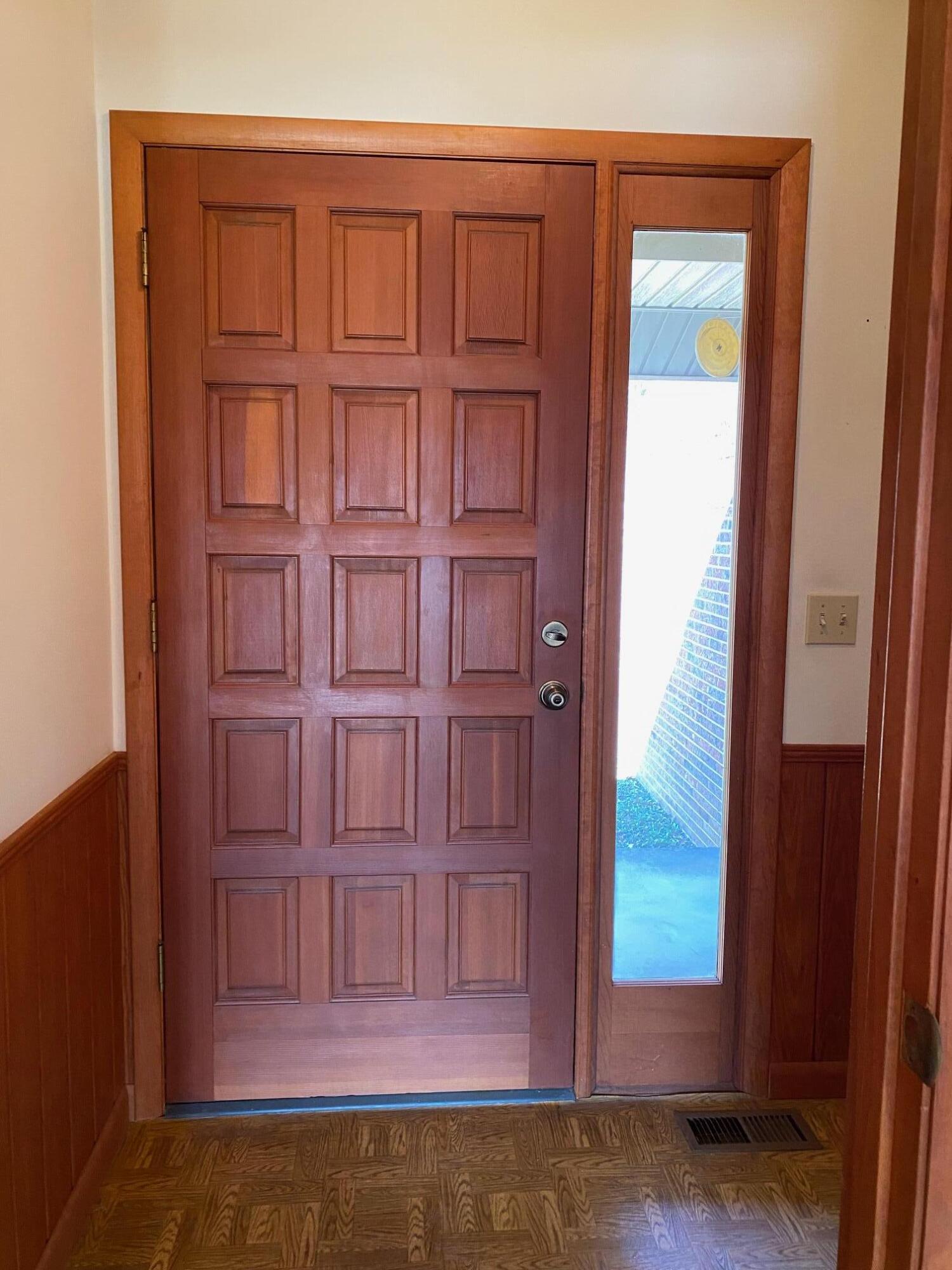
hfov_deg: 53.1
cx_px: 476
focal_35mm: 26
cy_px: 635
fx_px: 953
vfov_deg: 67.3
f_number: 1.8
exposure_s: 1/60
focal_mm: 4.25
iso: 250
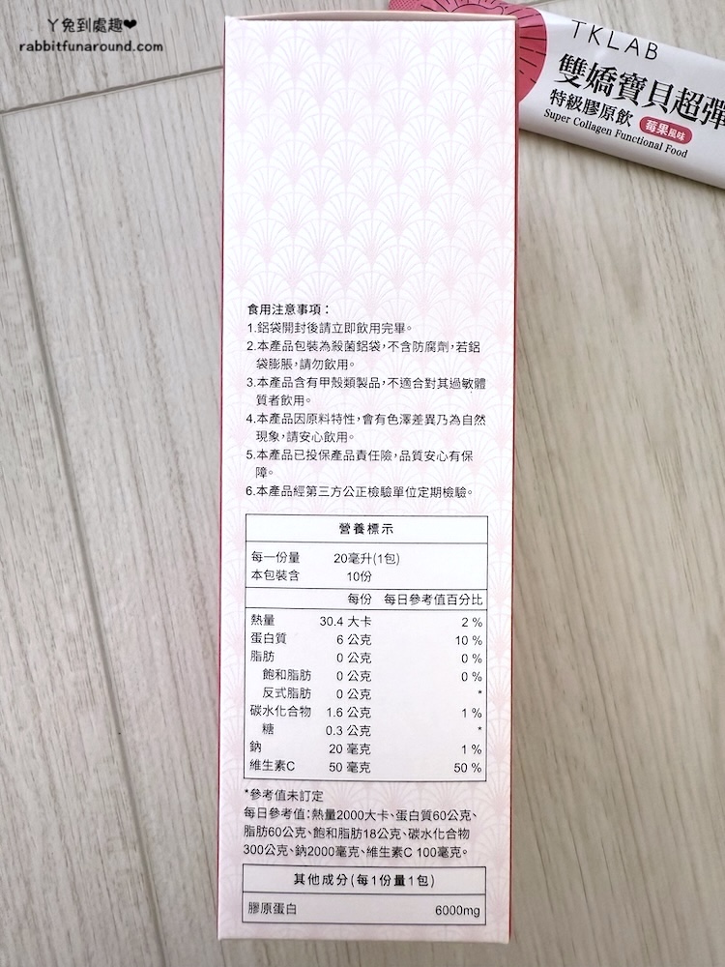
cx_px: 362
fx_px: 670
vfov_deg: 71.6
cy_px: 484
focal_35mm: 24
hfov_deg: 56.8
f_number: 2.2
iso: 200
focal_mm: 2.22
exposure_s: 1/60
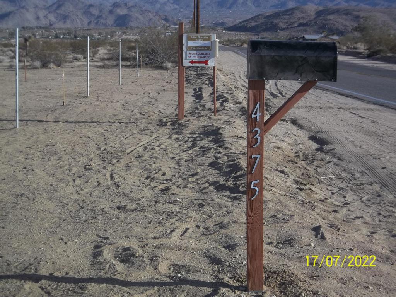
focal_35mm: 63
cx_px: 198
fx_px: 721
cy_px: 148
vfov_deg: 23.3
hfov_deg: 30.7
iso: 80
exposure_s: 1/400
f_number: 5.6
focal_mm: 11.2
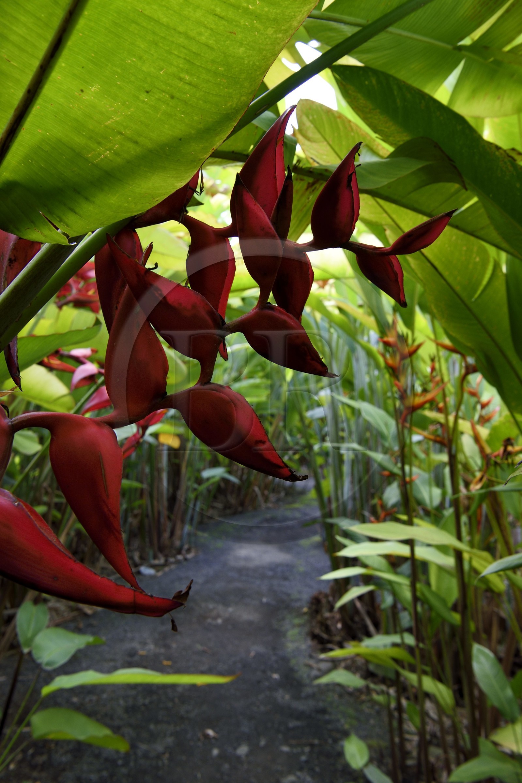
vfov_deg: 55.8
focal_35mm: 34
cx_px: 261
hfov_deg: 38.9
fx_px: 740
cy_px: 392
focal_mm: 34
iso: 800
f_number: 9
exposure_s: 1/125
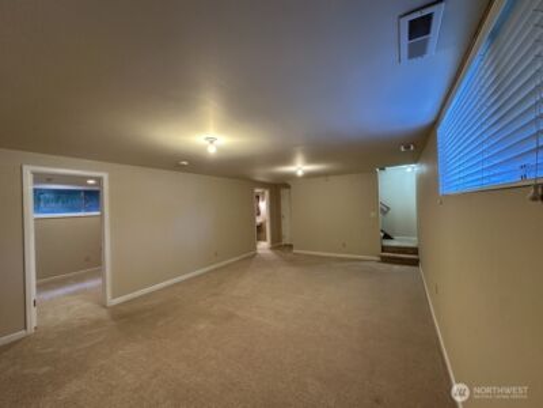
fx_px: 220
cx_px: 272
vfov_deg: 85.7
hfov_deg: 102.1
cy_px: 204
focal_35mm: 14
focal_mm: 2.22
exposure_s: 1/60
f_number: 2.2
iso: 250
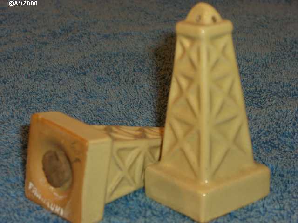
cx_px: 149
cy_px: 112
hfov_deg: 17.3
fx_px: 981
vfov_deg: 13.0
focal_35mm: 114
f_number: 5.4
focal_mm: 23.7
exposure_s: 1/30
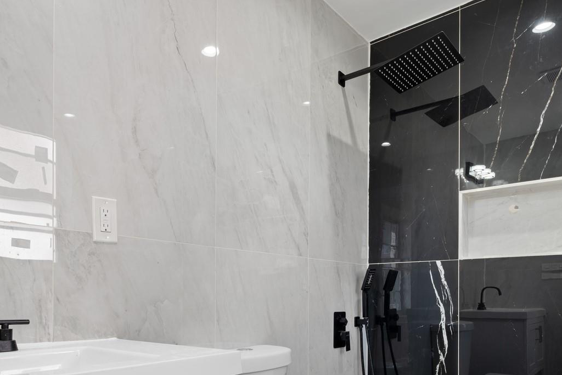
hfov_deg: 65.1
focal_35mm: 28
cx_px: 237
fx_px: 437
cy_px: 303
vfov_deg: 44.1
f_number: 10
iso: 200
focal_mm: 14
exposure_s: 1/2
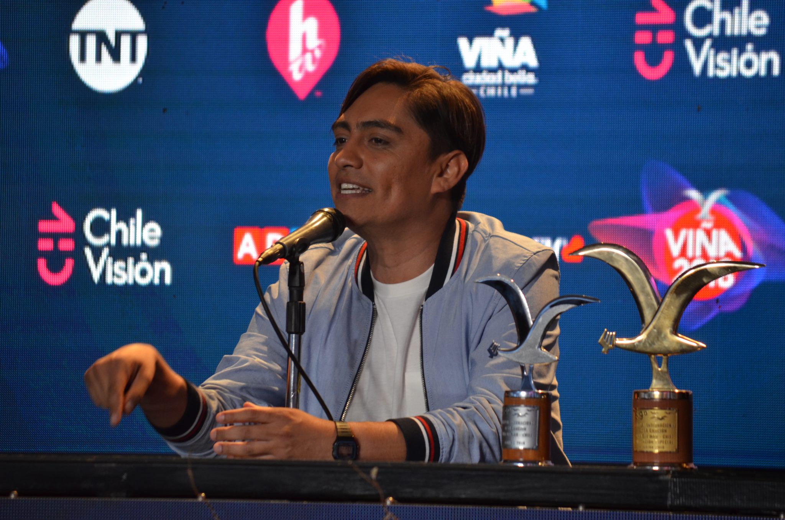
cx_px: 392
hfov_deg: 7.6
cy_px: 260
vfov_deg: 5.1
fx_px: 5875
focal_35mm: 270
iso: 800
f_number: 5.6
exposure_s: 1/80
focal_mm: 180
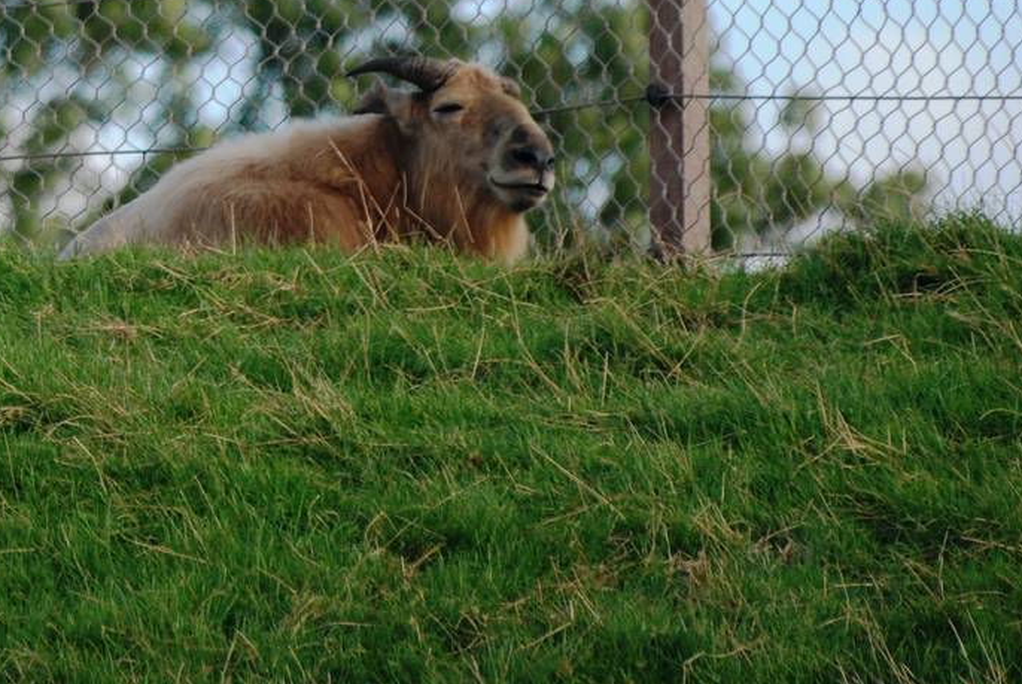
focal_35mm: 770
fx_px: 21882
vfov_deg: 1.8
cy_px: -56
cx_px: -89
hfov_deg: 2.7
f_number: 5.3
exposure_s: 1/500
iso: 320
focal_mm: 220
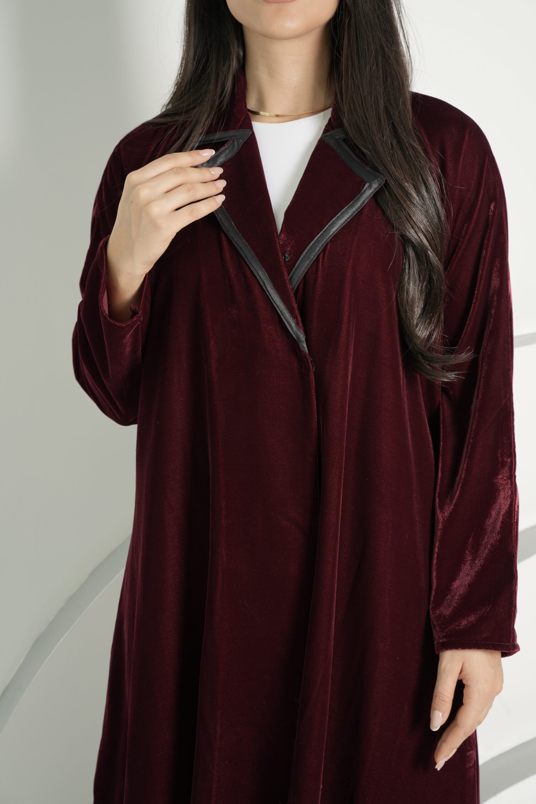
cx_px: 268
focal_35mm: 70
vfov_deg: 28.8
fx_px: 1563
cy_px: 402
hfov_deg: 19.5
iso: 100
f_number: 8
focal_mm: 70
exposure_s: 1/125
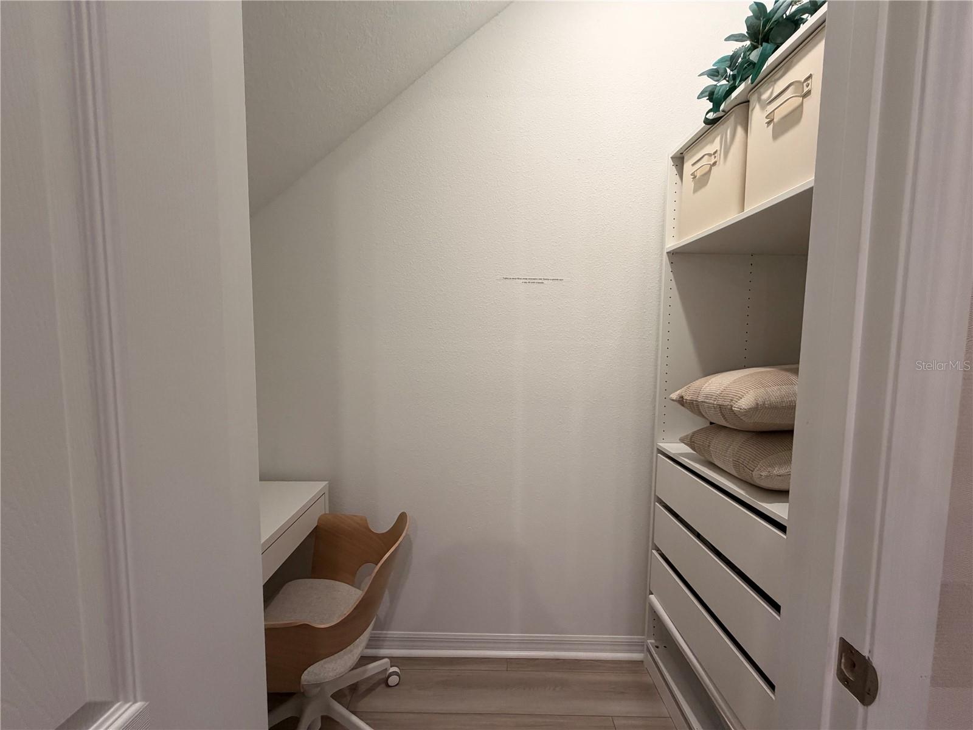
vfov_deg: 85.7
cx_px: 486
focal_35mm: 14
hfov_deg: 102.1
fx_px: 394
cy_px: 365
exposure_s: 1/120
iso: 320
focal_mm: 2.22
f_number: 2.2
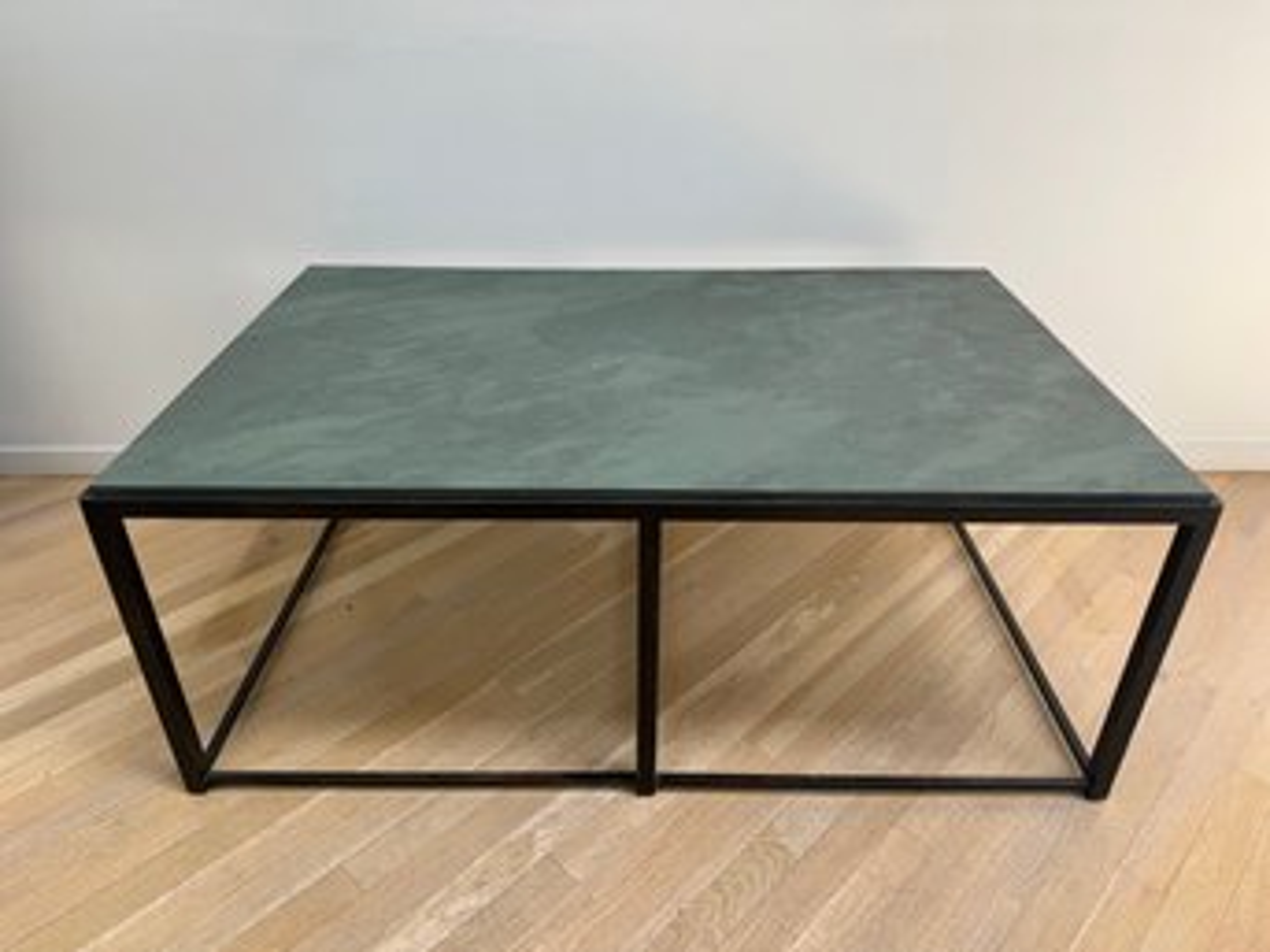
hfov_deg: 71.6
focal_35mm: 24
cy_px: 476
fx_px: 880
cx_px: 635
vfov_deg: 56.8
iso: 80
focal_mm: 6.76
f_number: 1.78
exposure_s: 1/336
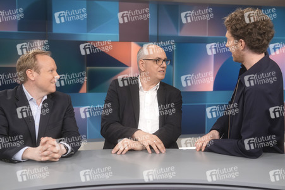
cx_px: 142
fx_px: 356
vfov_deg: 29.8
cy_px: 95
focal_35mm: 45
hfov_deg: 43.6
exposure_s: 1/160
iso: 640
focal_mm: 30
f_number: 2.2
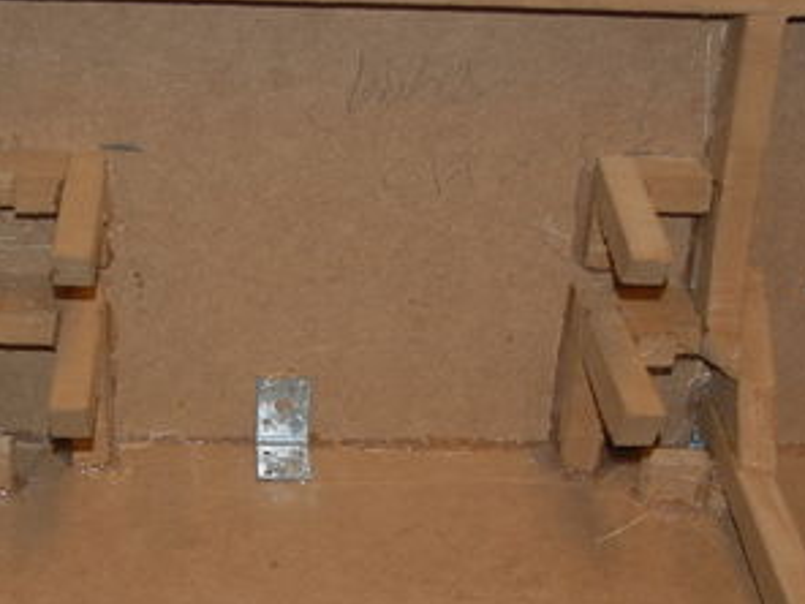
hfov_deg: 24.0
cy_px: 408
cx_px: 256
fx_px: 1884
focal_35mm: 81
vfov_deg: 18.2
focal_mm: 26
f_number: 4
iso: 400
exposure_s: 1/60
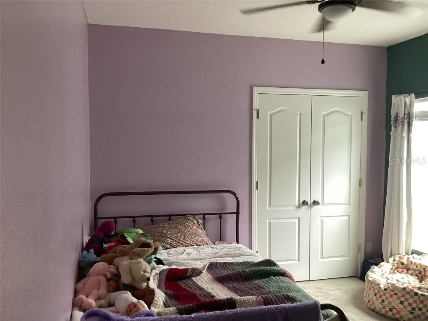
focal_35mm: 31
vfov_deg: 45.4
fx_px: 383
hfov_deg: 58.4
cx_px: 214
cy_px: 160
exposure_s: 1/60
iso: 200
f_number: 2.4
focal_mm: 3.3
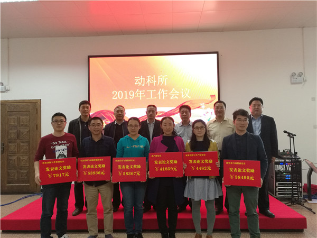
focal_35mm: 27
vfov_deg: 51.4
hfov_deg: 65.3
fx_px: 247
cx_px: 158
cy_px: 119
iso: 250
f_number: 2
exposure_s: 1/30
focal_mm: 4.04
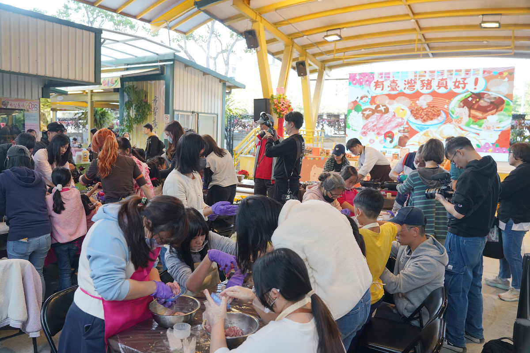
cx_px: 265
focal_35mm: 28
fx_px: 412
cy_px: 176
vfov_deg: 46.4
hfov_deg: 65.5
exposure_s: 1/160
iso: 1250
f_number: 4
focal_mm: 28
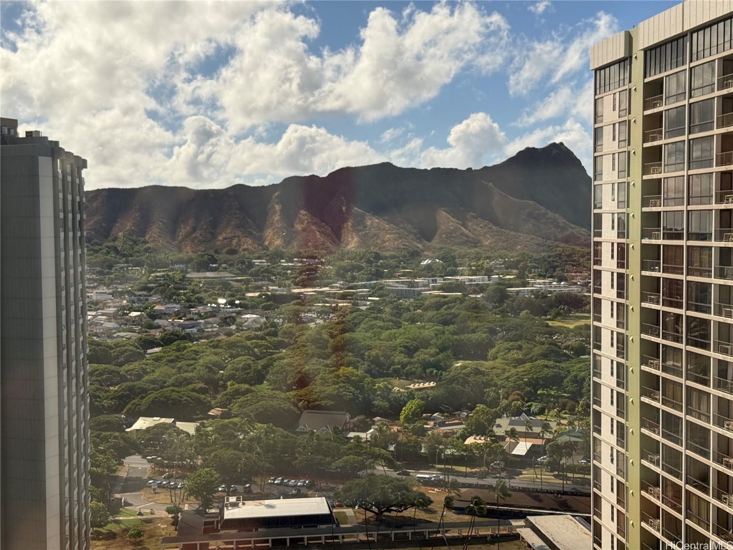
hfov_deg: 39.7
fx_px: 1016
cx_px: 366
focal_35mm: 48
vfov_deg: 30.3
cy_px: 275
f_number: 1.78
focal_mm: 6.76
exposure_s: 1/5587
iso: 80
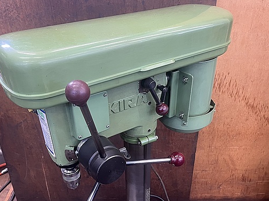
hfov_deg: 55.3
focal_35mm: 33
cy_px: 126
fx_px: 256
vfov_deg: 42.6
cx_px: 125
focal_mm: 5.1
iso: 200
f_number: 1.6
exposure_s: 1/60
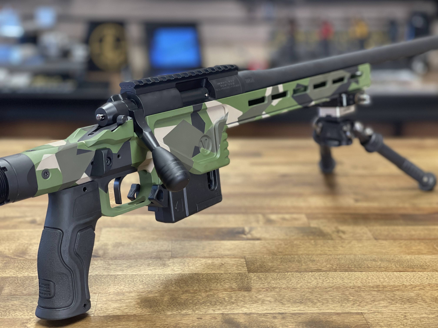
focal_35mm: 64
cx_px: 219
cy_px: 164
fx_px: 810
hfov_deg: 30.3
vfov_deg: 22.9
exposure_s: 1/40
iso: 160
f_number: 2.2
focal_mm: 7.5
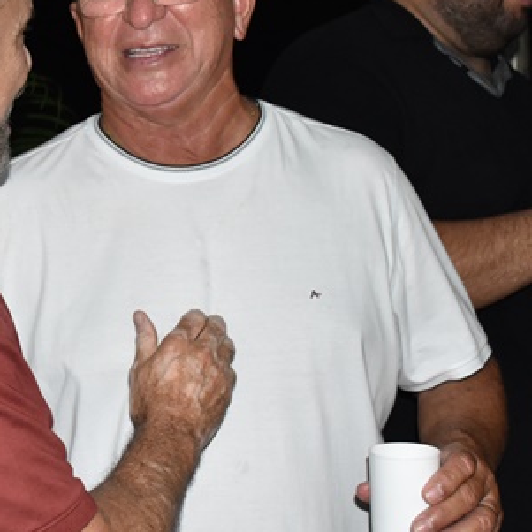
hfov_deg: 19.4
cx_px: 51
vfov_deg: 19.6
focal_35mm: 88
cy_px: 162
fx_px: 1530
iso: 2000
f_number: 4.5
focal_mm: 26
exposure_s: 1/160
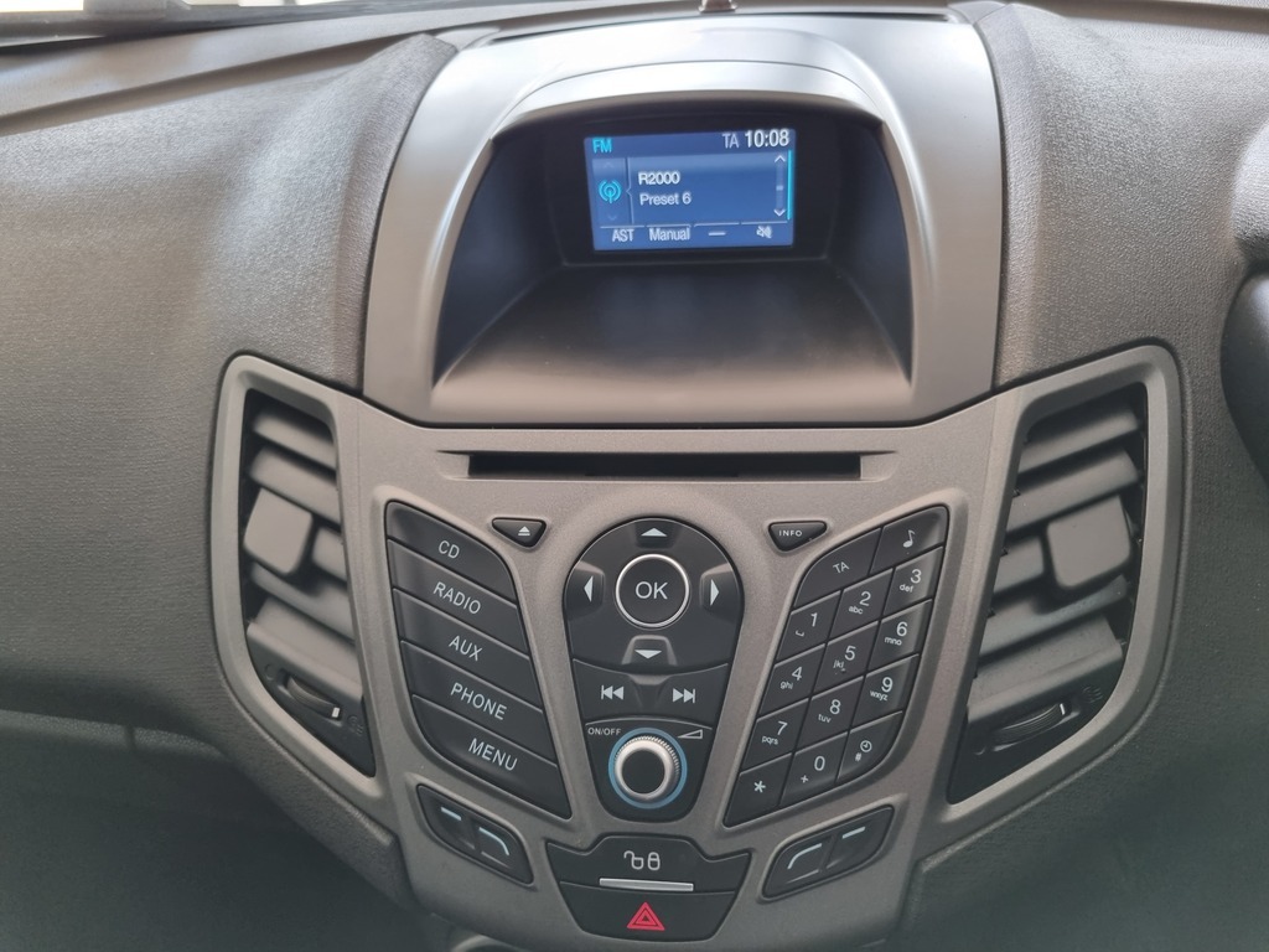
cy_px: 476
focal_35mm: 26
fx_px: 953
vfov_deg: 53.1
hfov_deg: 67.3
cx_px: 634
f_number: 1.8
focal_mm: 5.4
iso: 160
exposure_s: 1/100
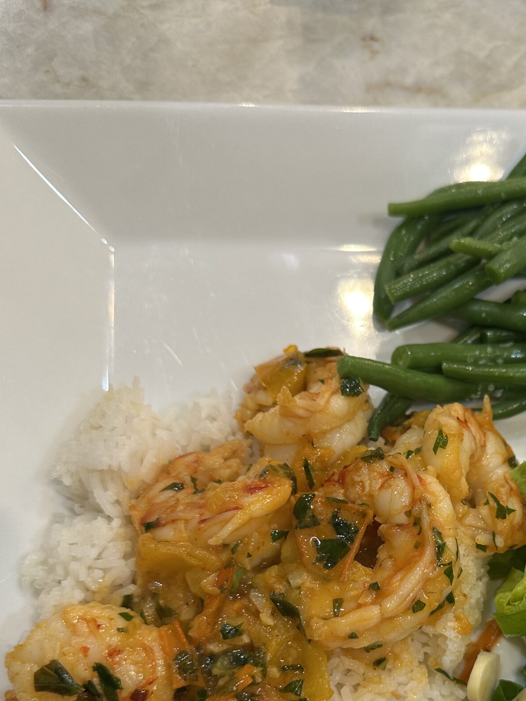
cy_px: 552
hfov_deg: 35.7
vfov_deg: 45.6
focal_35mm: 39
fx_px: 790
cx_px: 415
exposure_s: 1/60
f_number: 1.78
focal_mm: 6.86
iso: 125
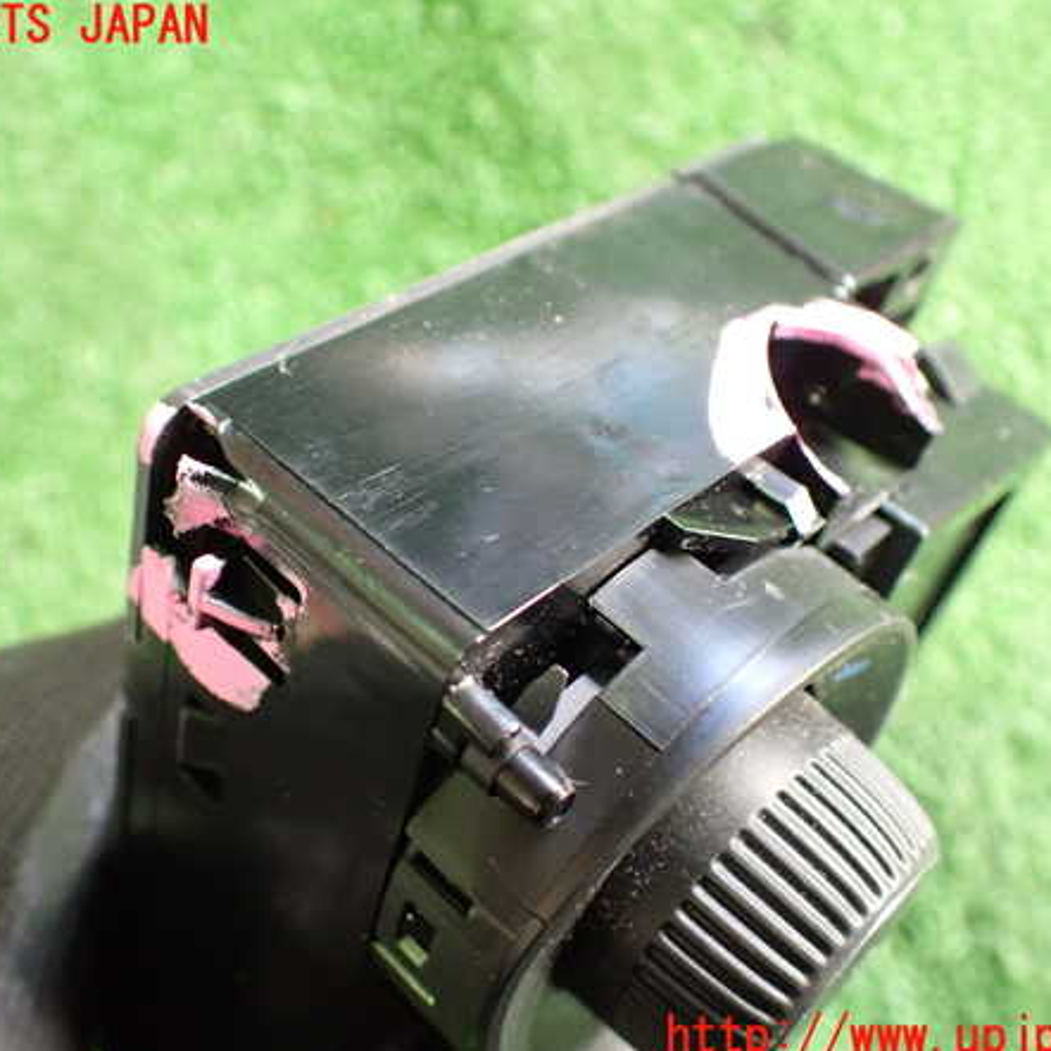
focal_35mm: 36
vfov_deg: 46.0
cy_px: 533
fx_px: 1237
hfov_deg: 46.0
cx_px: 490
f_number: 2.3
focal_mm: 5.4
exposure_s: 1/40
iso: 800
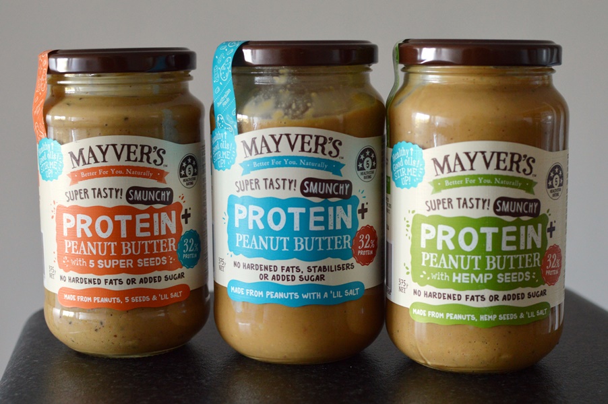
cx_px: 304
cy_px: 202
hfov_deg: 37.9
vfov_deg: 25.7
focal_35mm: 52
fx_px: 886
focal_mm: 35
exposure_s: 1/30
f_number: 4
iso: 800
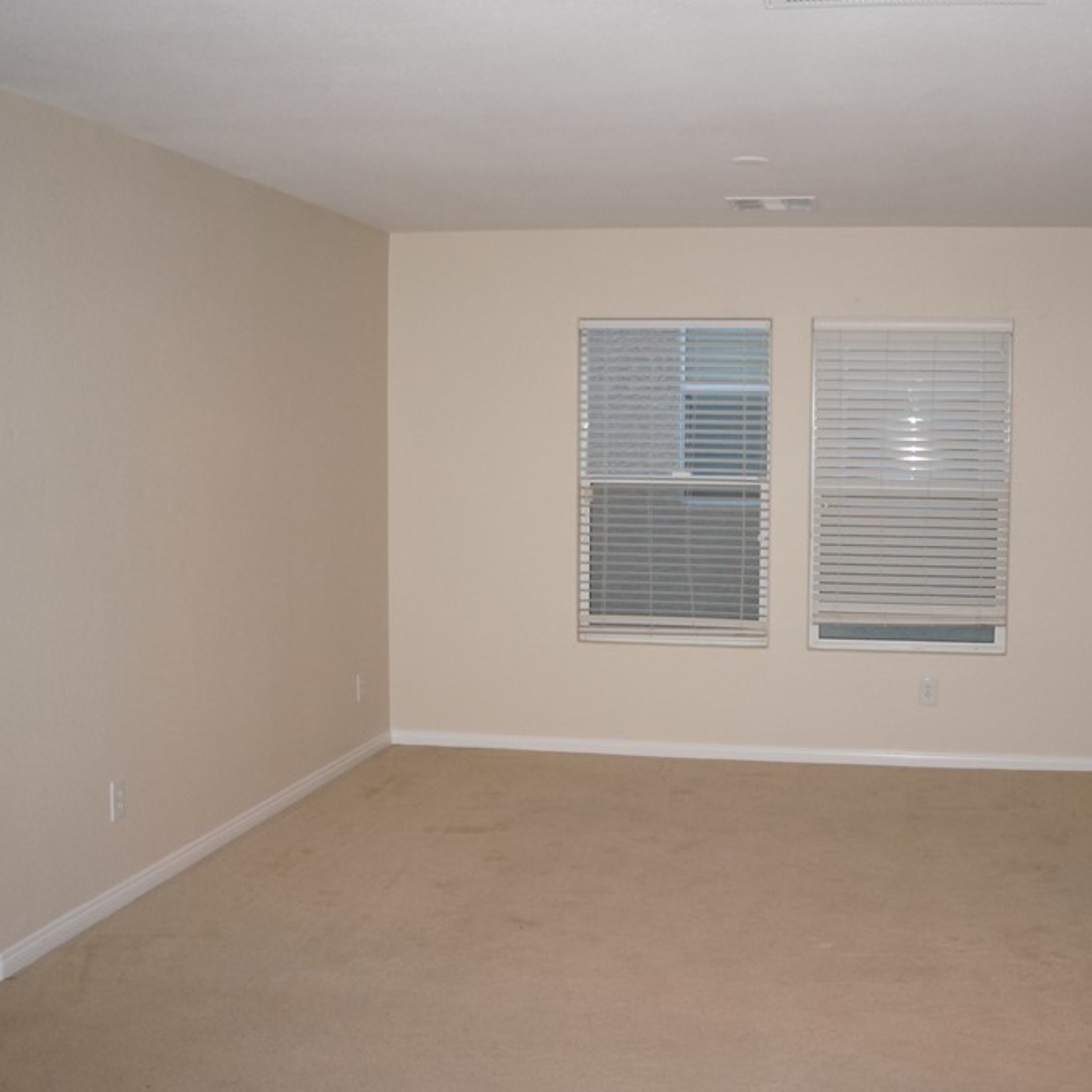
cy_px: 512
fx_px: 1463
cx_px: 683
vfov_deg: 40.9
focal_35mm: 41
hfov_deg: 40.6
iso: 800
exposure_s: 1/60
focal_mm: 20
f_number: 2.8
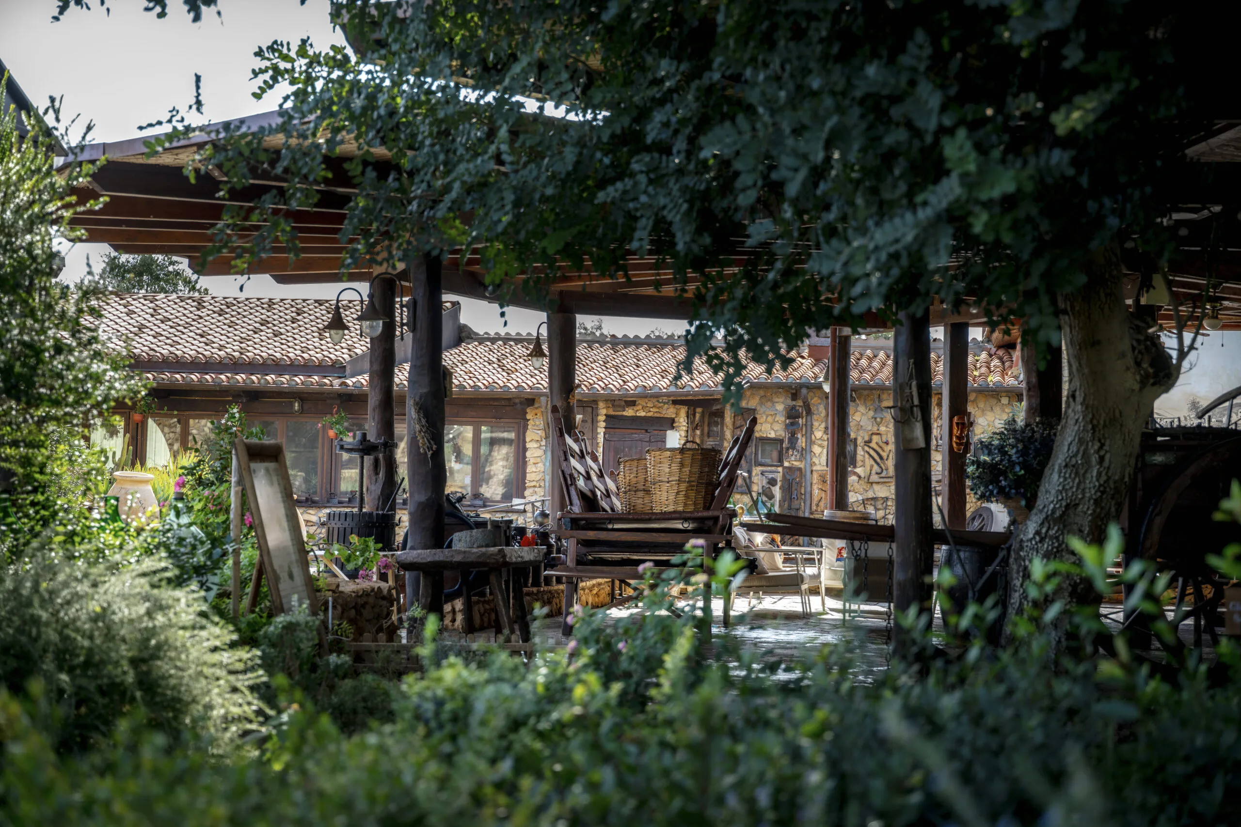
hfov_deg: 28.8
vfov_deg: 19.5
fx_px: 2413
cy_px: 414
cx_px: 620
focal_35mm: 70
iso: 80
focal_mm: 70
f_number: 2.8
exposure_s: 1/320
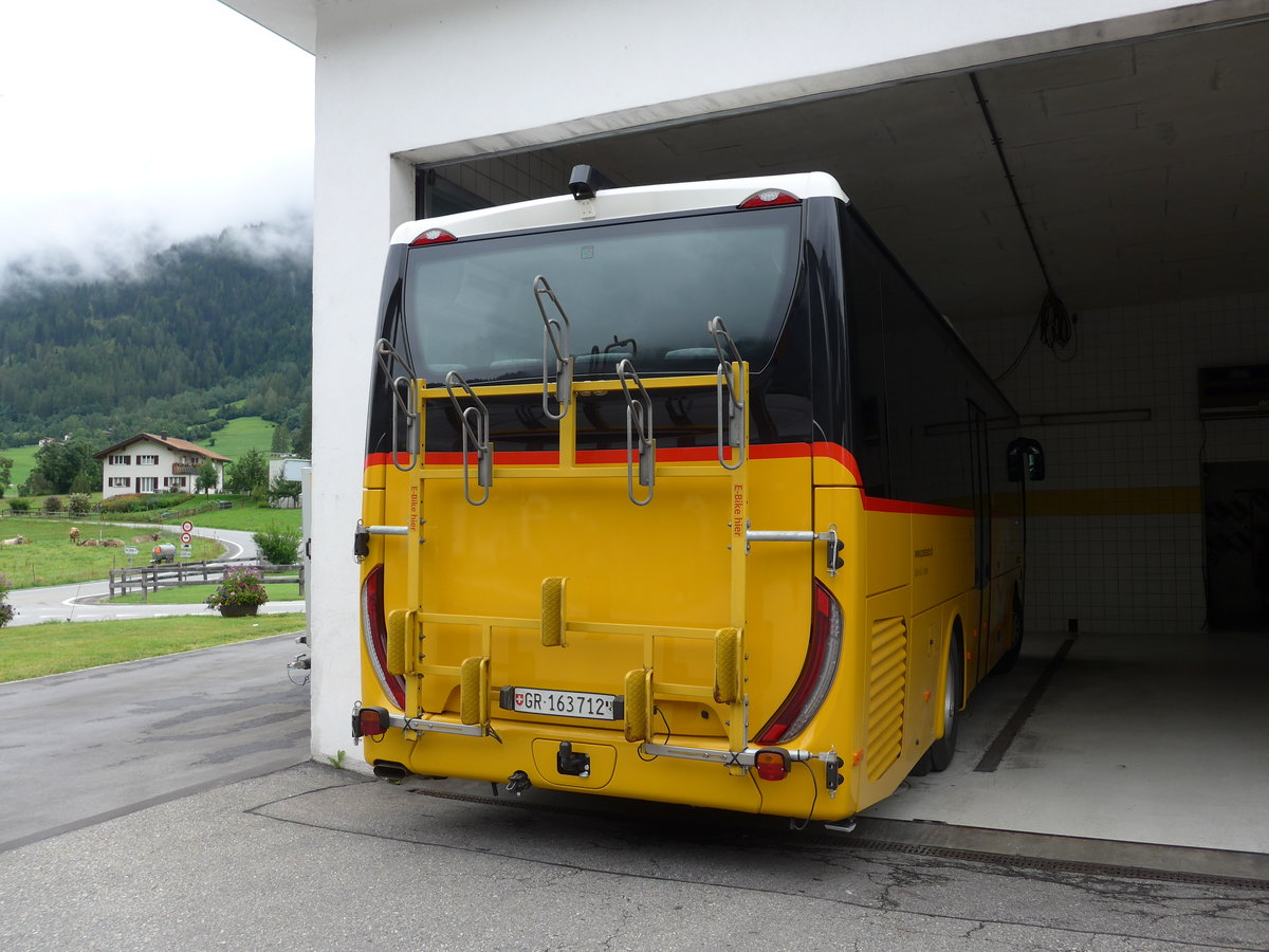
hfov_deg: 61.7
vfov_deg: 48.2
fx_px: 1063
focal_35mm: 29
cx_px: 634
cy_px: 476
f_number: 2.8
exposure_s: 1/400
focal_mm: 6
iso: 80
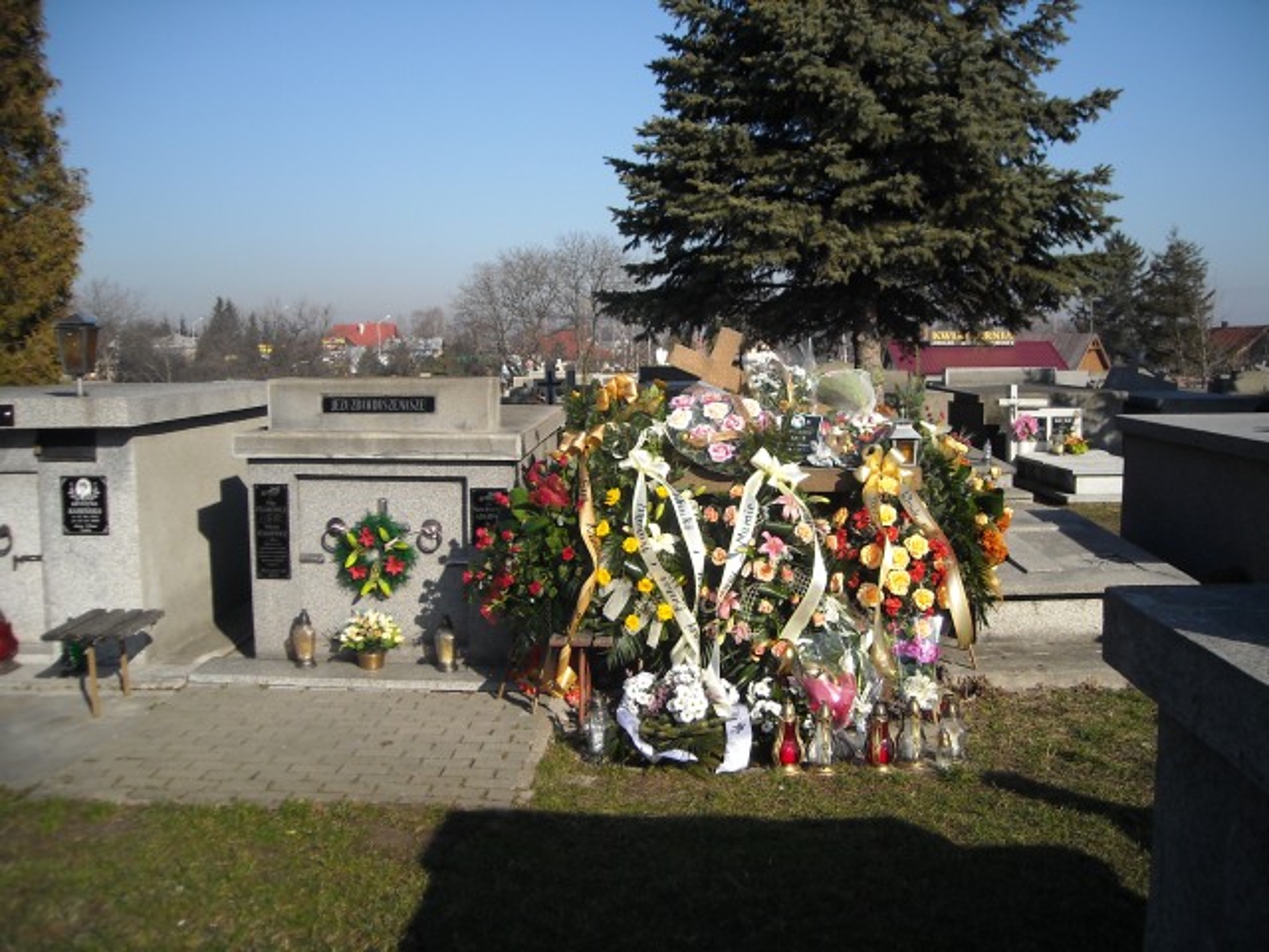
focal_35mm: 35
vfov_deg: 40.7
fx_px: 1283
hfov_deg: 52.6
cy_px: 476
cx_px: 634
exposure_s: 1/284
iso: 64
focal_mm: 5.7
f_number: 5.6
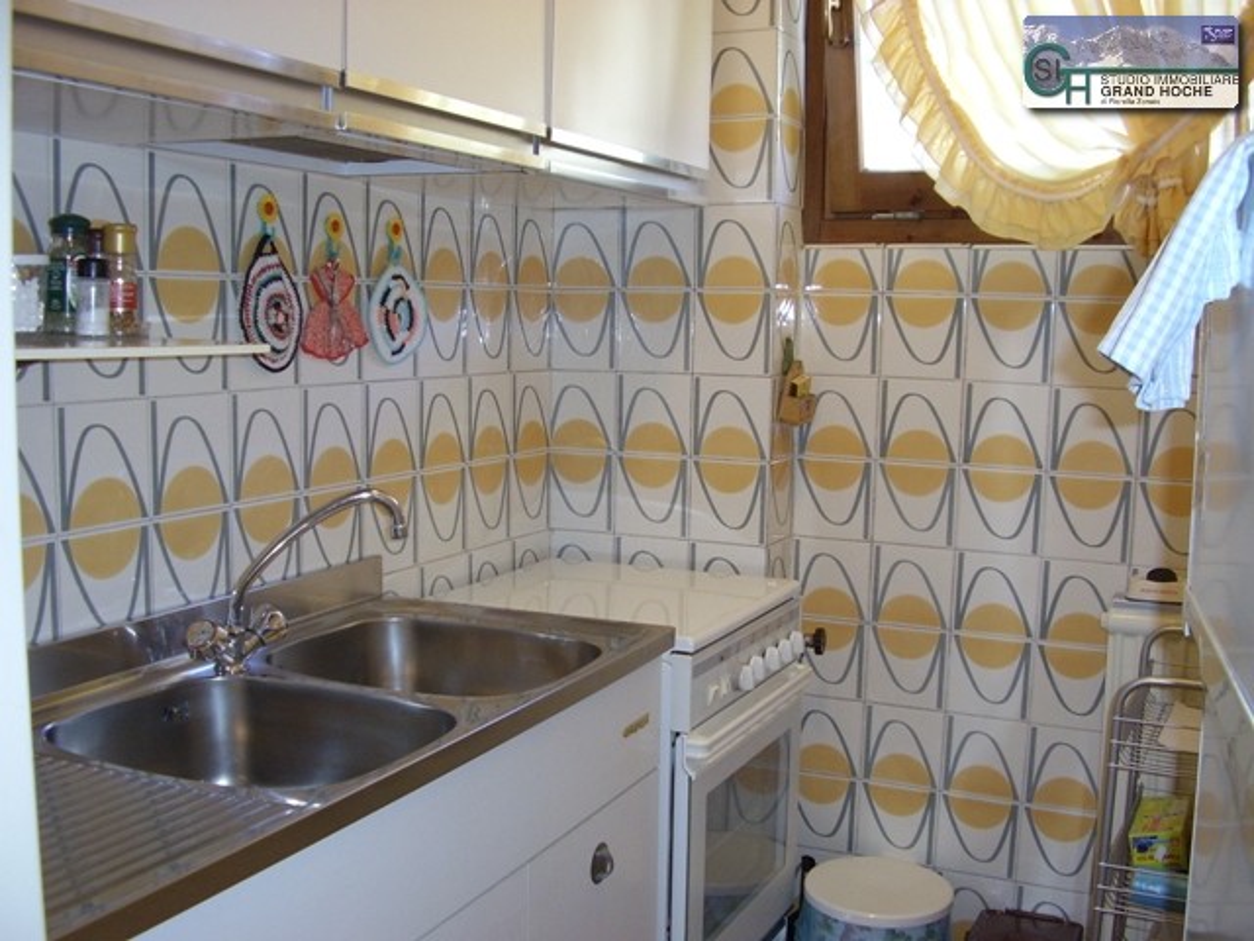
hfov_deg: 60.0
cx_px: 627
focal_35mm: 30
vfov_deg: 46.8
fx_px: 1087
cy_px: 470
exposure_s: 1/30
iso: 141
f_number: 2.9
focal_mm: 5.8
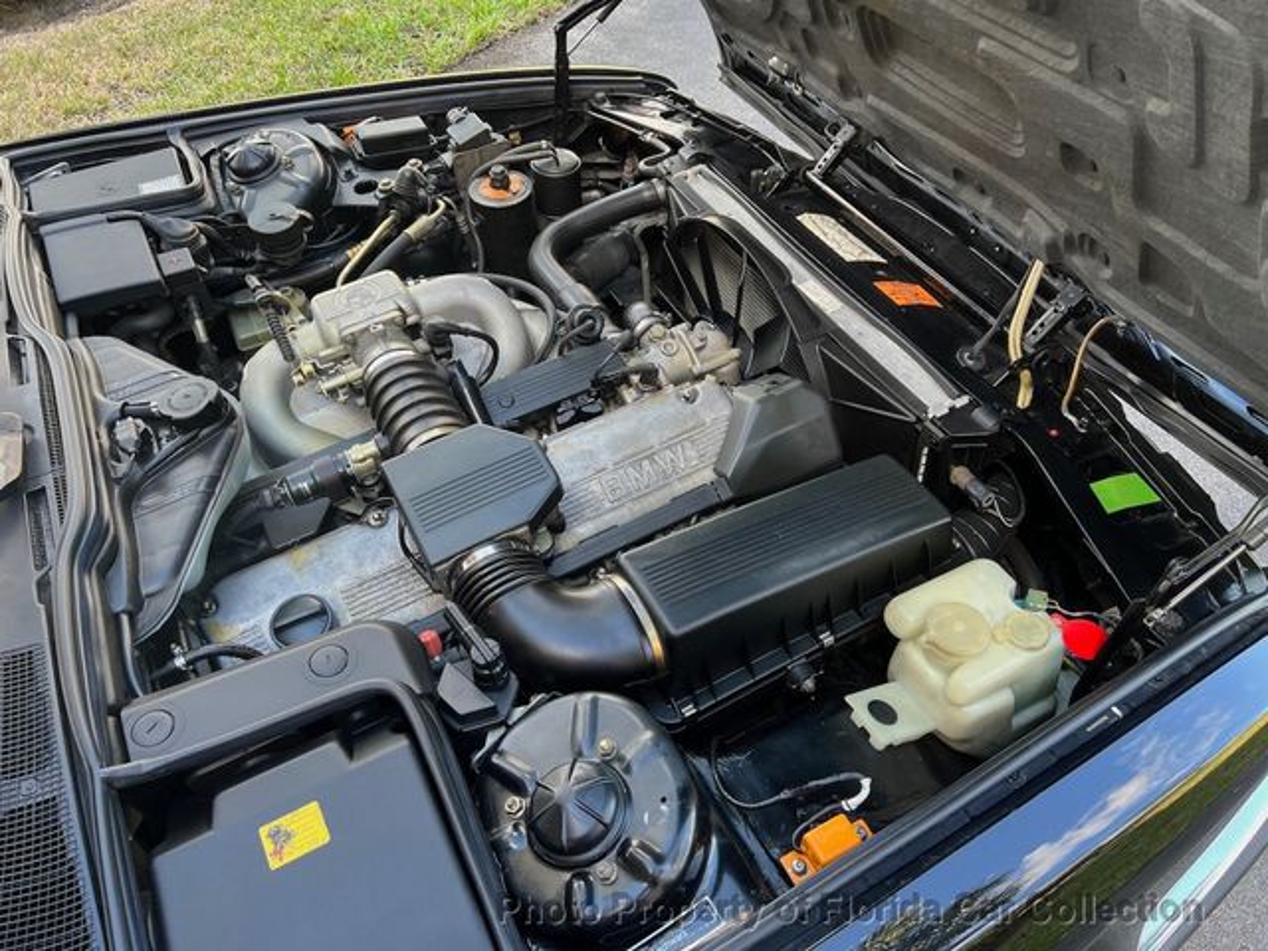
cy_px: 476
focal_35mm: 26
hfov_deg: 67.3
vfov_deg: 53.1
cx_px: 634
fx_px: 952
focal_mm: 5.7
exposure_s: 1/121
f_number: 1.5
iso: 50
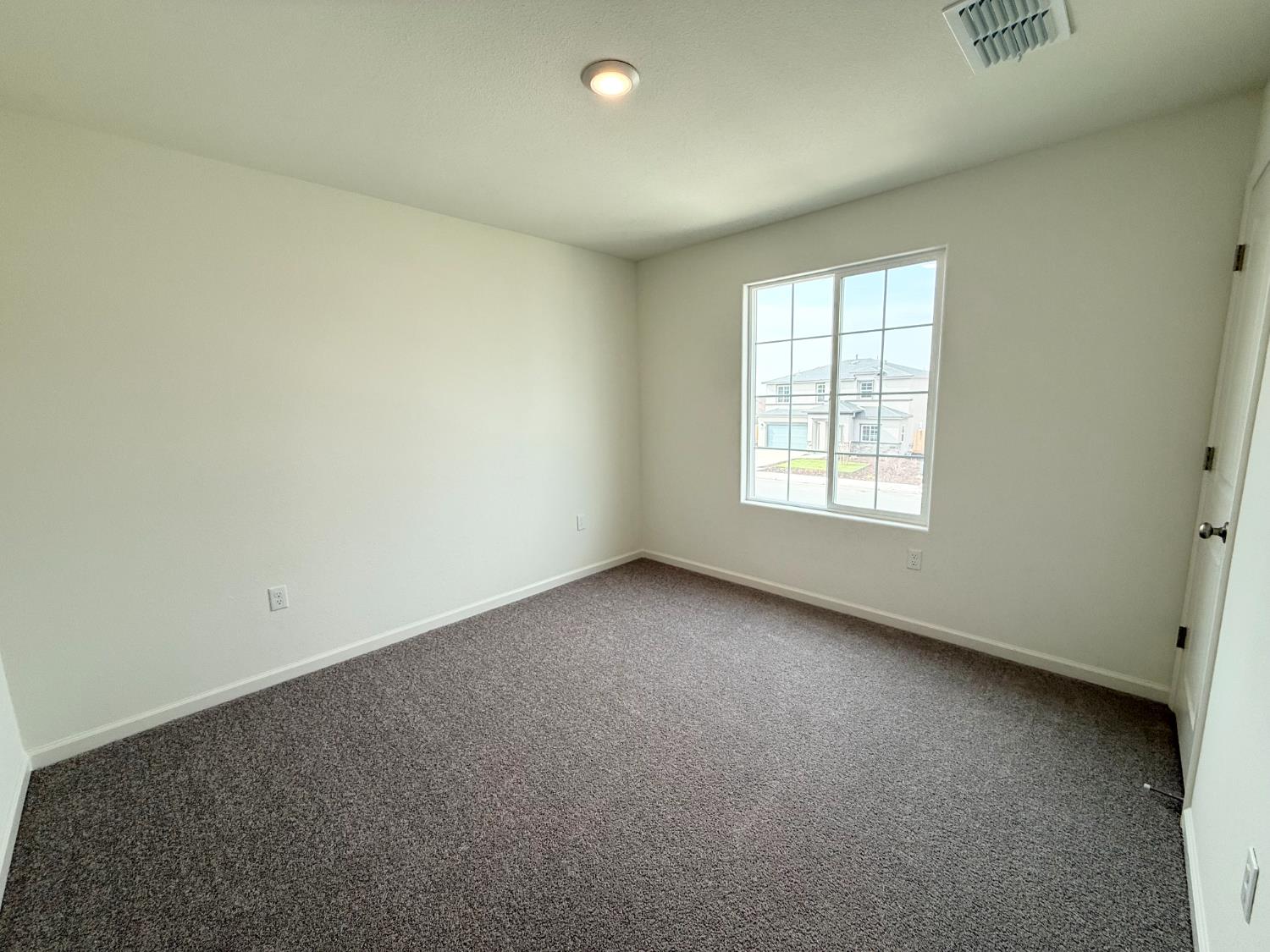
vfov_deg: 85.7
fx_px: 514
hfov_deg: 102.1
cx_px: 635
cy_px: 476
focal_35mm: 14
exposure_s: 1/226
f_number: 2.2
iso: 64
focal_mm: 2.22
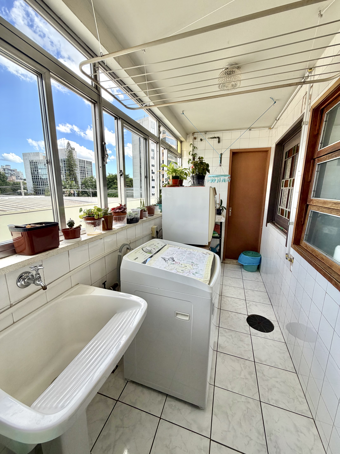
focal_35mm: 14
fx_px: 183
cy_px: 227
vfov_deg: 102.1
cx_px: 170
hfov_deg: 85.7
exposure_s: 1/230
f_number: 2.2
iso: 50
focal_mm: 2.22
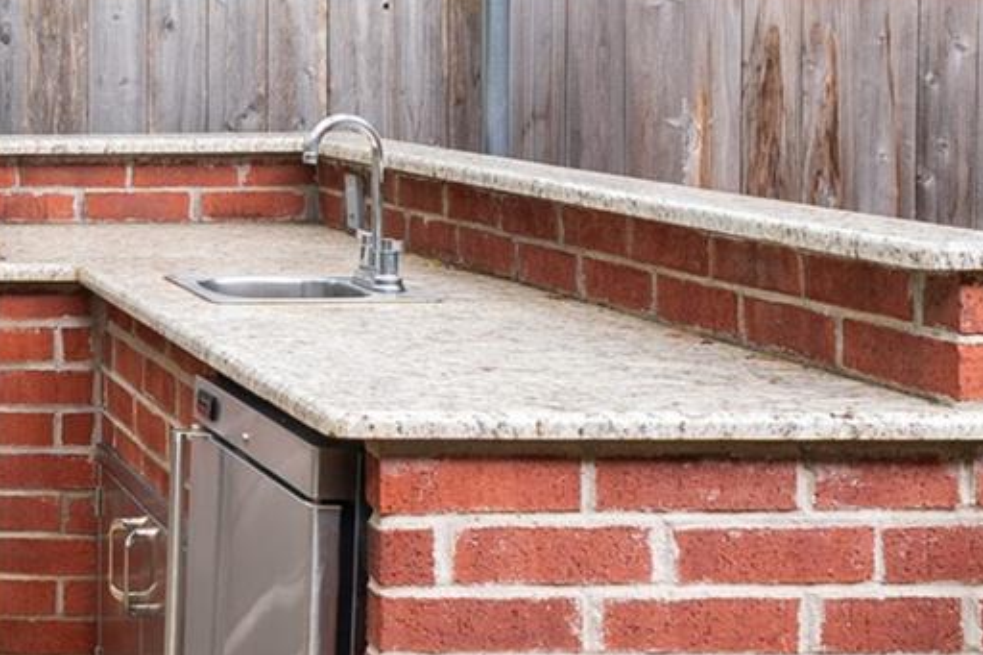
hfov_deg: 23.8
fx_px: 2074
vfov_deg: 17.7
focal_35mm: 76
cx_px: -265
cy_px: 64
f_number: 10
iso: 250
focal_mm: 19
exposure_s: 1/3
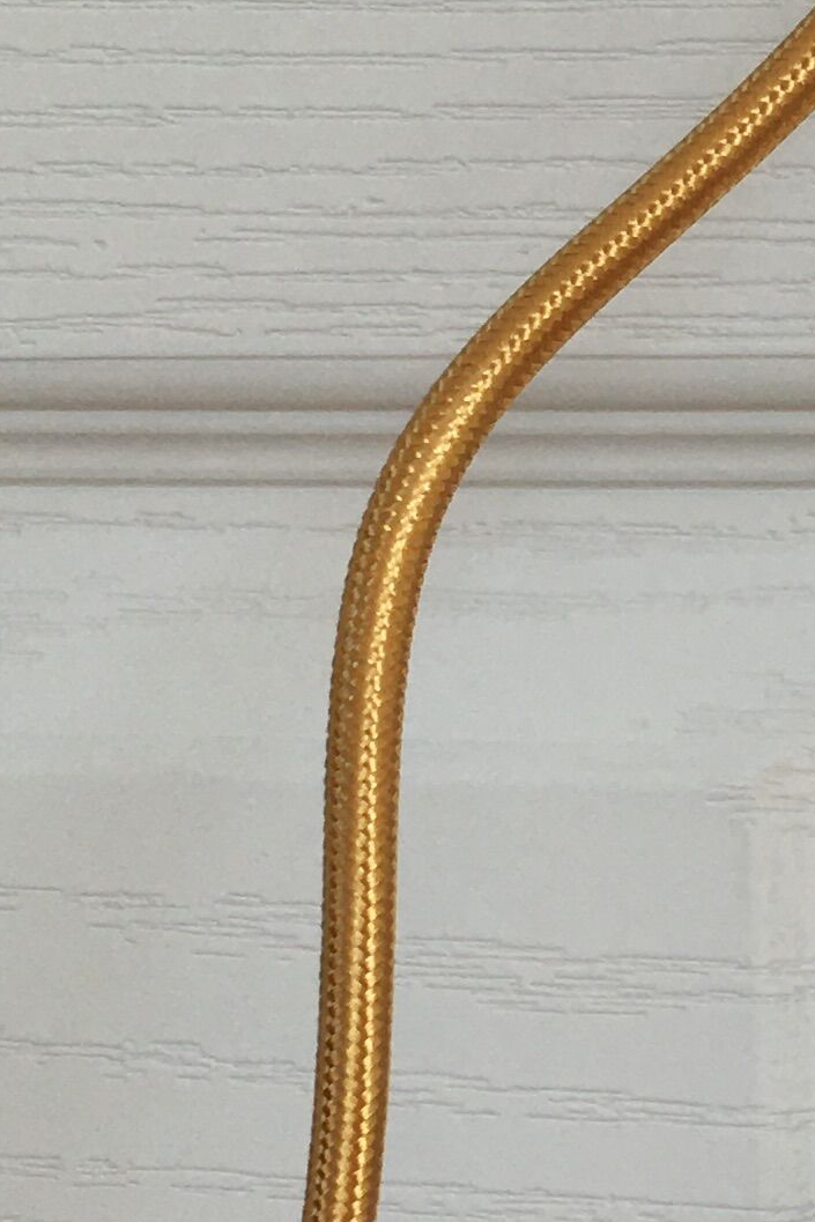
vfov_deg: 17.6
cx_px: 1329
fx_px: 3904
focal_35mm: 115
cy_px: 1013
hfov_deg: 11.3
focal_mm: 4.15
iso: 40
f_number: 2.2
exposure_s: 1/100
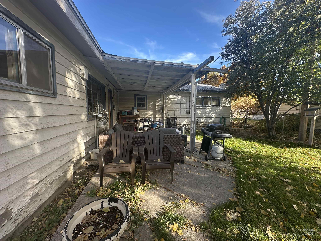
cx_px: 160
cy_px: 120
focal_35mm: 14
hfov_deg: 102.1
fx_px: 130
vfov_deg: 85.7
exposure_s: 1/188
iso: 40
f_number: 2.2
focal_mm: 2.22
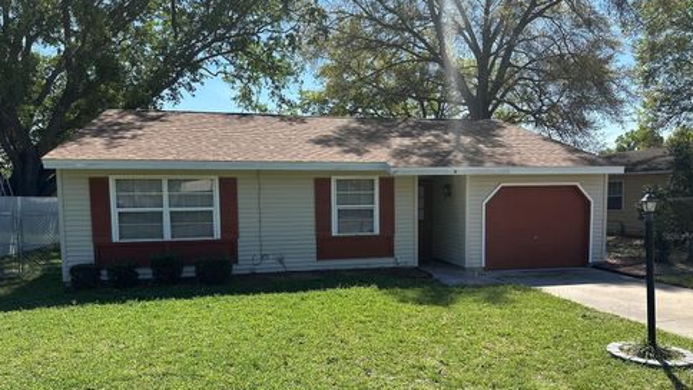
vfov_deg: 42.6
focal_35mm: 27
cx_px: 346
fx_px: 496
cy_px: 236
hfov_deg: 69.9
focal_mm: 6.86
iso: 80
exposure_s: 1/2591
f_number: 1.78
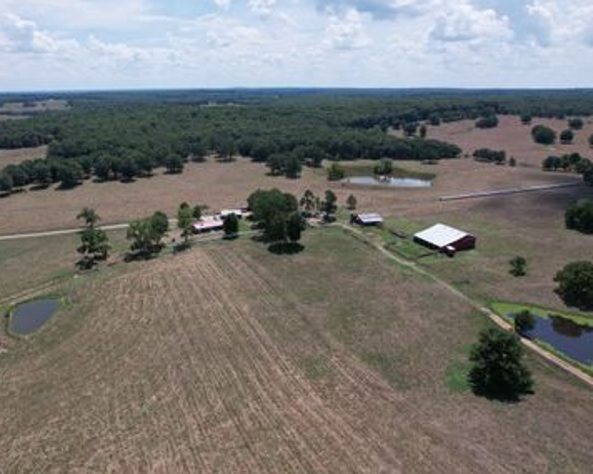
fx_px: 439
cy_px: 237
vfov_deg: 56.8
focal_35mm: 25
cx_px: 259
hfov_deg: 67.8
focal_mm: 8.38
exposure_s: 1/180
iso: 200
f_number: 2.8
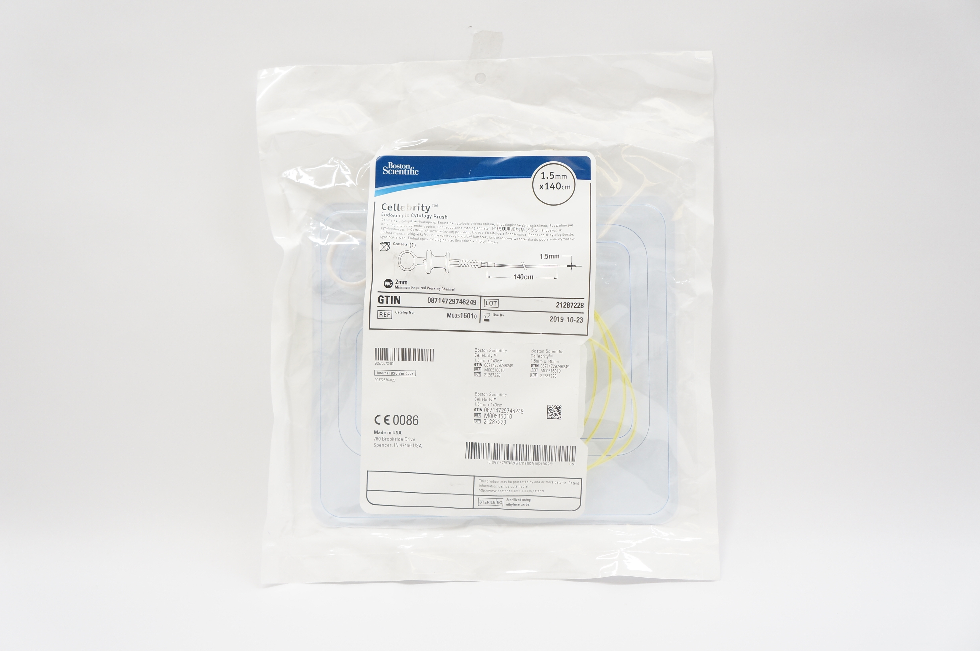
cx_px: 490
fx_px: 1101
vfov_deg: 32.9
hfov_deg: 48.0
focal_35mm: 40
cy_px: 326
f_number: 5
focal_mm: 27
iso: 400
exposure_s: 1/80
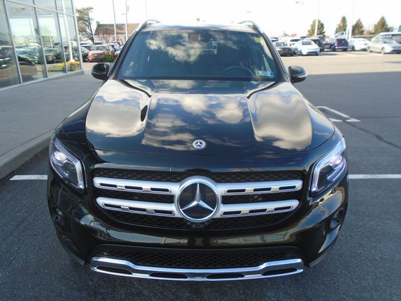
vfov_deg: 53.1
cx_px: 200
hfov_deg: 67.3
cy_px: 150
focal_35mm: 26
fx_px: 301
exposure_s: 1/250
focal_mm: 4.6
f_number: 3.2
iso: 100
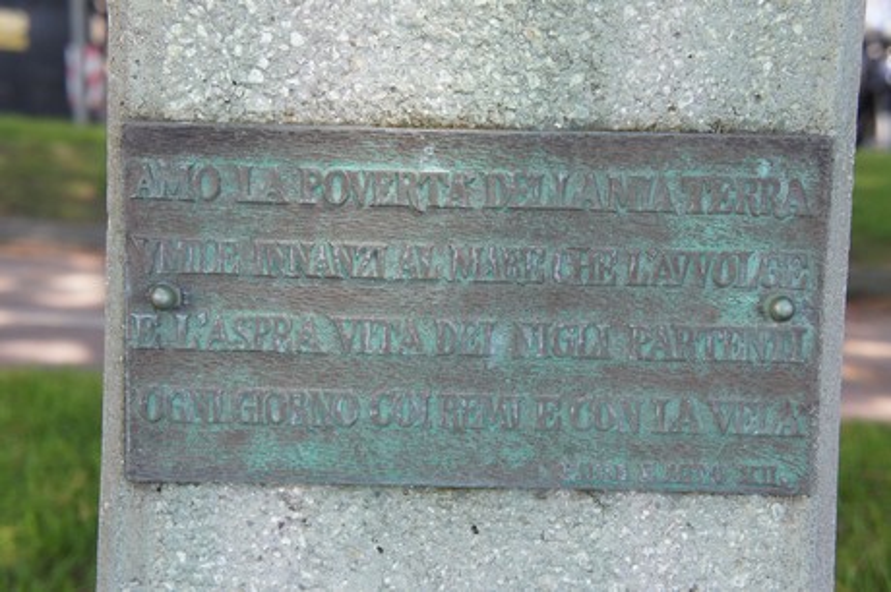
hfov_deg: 33.4
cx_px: 446
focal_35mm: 60
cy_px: 296
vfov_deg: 22.6
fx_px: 1484
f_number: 5.6
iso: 500
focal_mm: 40
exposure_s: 1/250
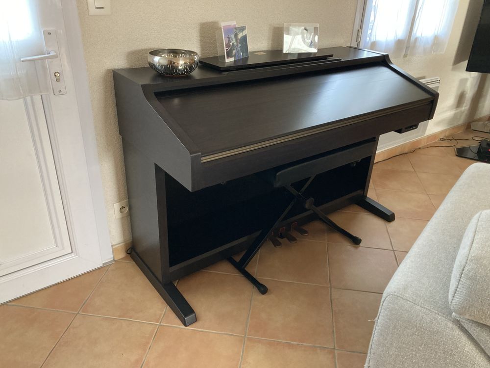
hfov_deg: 63.4
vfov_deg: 49.7
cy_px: 184
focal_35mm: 28
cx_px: 245
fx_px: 396
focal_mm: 3.99
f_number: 1.8
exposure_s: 1/60
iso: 250
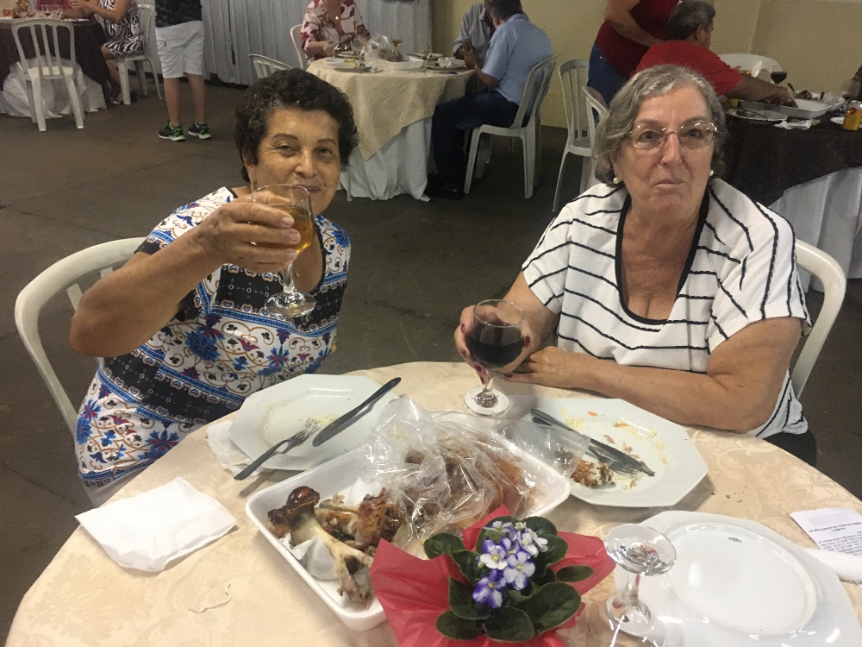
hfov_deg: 61.7
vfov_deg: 48.2
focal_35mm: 29
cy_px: 324
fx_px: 722
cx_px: 431
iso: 200
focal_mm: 4.15
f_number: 2.2
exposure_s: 1/30
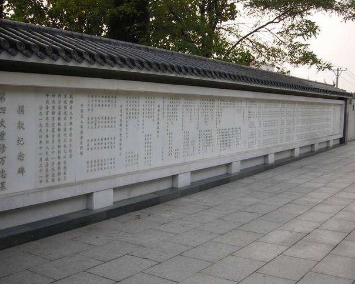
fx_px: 452
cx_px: 176
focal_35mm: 43
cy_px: 143
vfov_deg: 34.9
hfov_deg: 42.9
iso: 50
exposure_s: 1/73.8
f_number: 3.2
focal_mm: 6.3
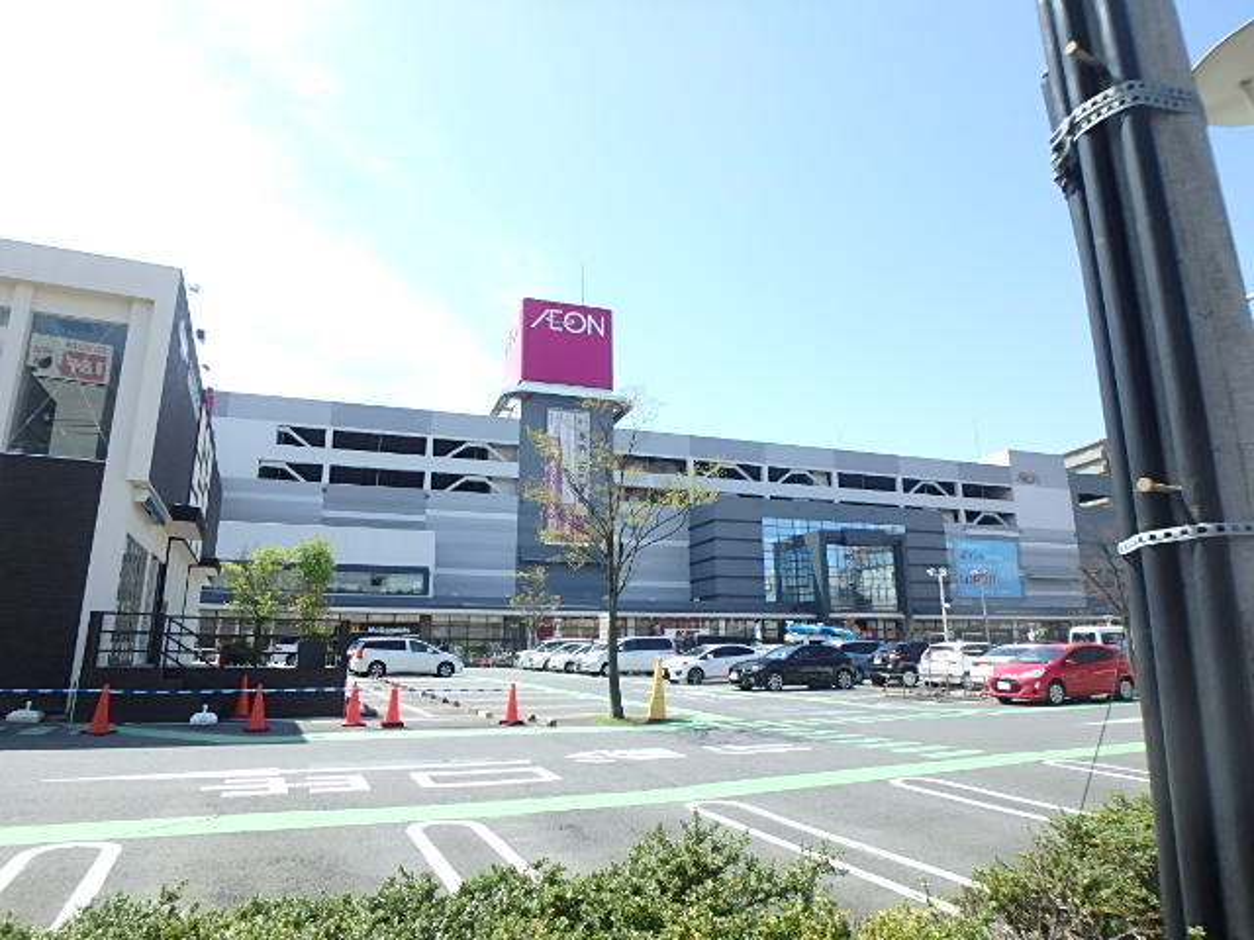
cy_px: 470
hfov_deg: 79.0
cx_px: 627
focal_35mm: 21
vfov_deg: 63.4
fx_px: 761
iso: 125
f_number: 3.5
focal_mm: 3.7
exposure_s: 1/640
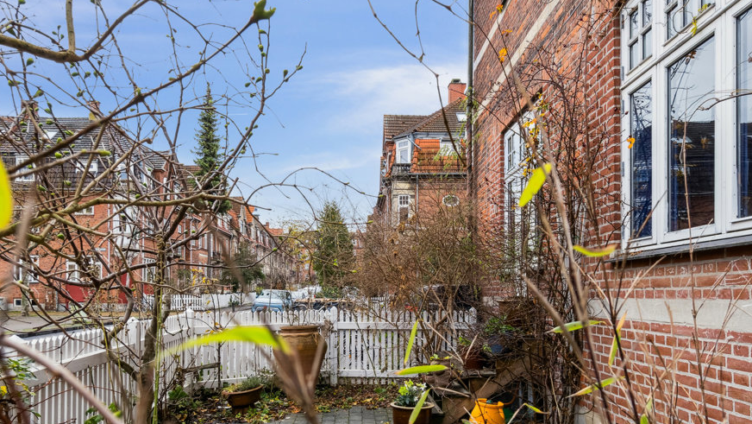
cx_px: 362
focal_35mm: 28
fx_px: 558
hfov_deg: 67.9
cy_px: 296
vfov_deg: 40.8
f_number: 8
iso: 200
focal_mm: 14
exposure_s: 1/30
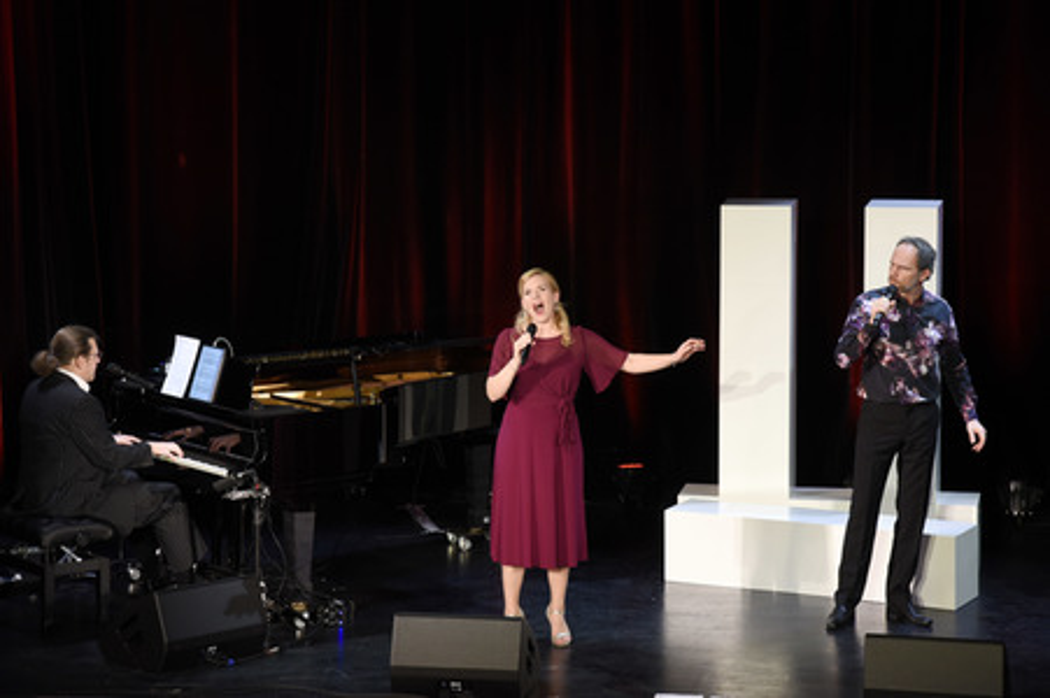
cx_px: 525
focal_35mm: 120
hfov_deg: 17.1
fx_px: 3497
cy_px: 349
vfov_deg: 11.4
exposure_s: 1/60
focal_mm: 120
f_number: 6.3
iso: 1000
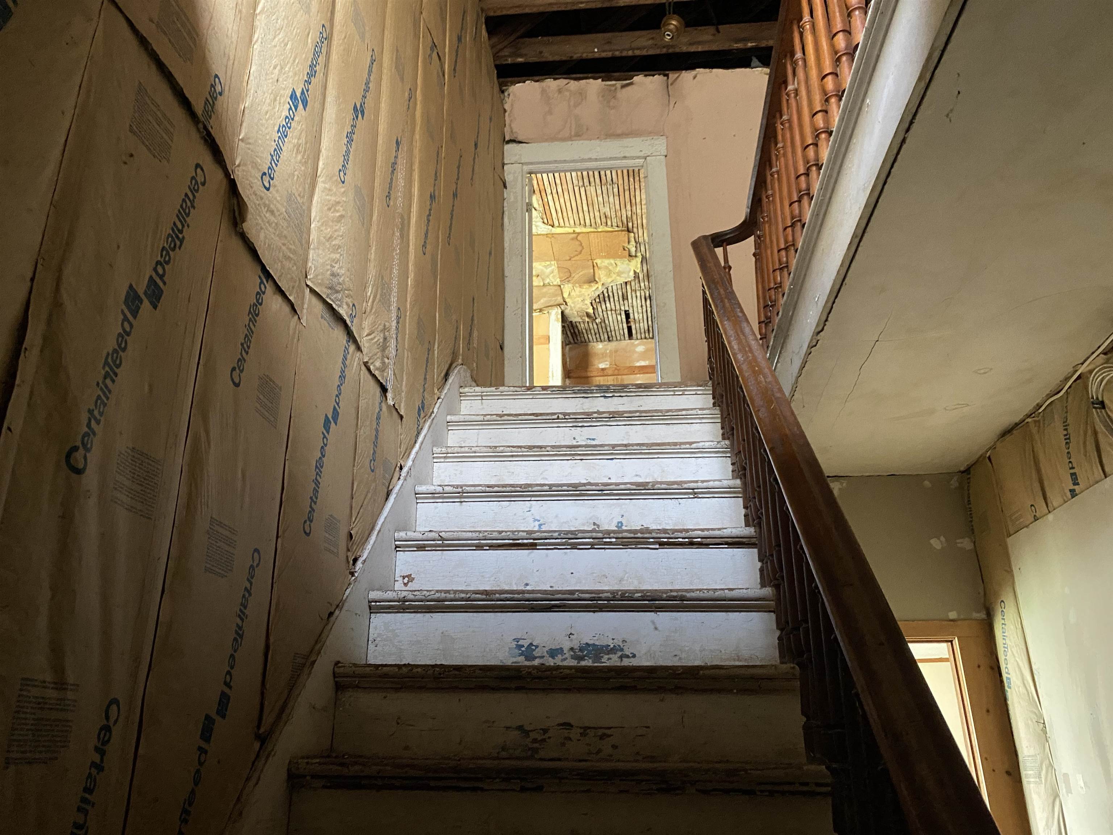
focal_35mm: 26
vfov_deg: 53.1
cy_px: 418
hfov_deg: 67.3
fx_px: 836
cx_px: 556
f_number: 1.8
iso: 640
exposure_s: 1/32
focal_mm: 4.25
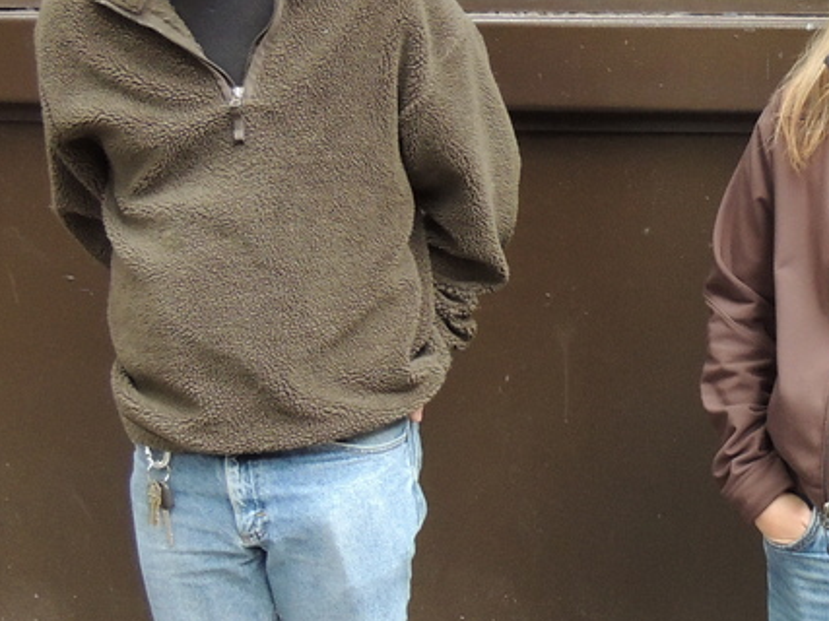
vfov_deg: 16.4
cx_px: 858
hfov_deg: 20.9
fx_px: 2155
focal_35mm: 90
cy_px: 369
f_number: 3.1
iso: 360
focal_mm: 5.3
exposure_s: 1/30
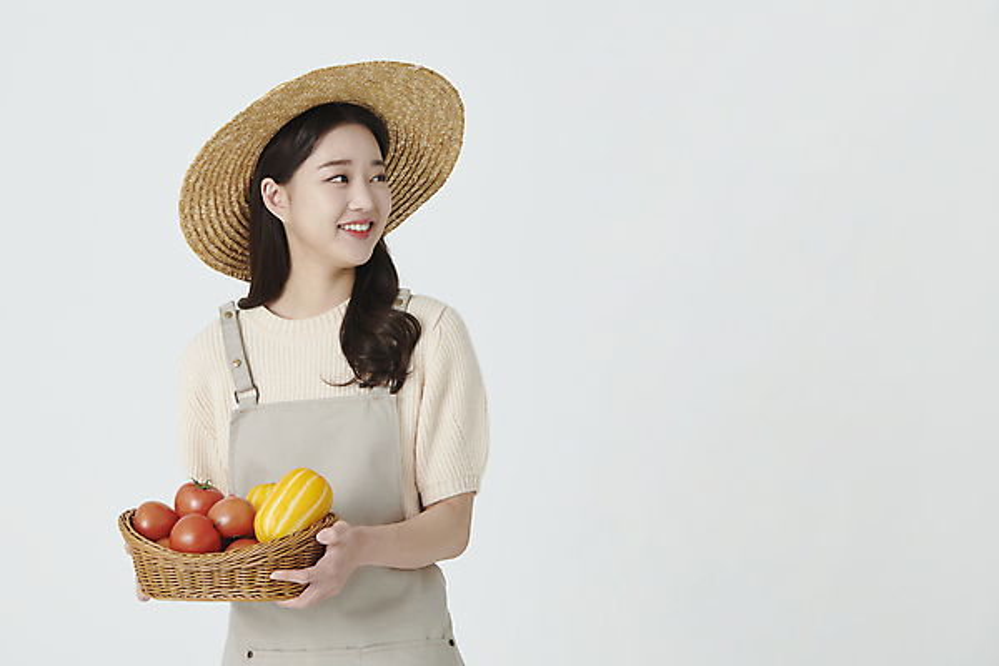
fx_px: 1942
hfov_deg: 28.8
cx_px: 500
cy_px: 333
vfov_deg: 19.5
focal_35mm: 70
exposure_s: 1/125
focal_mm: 70
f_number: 11
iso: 80
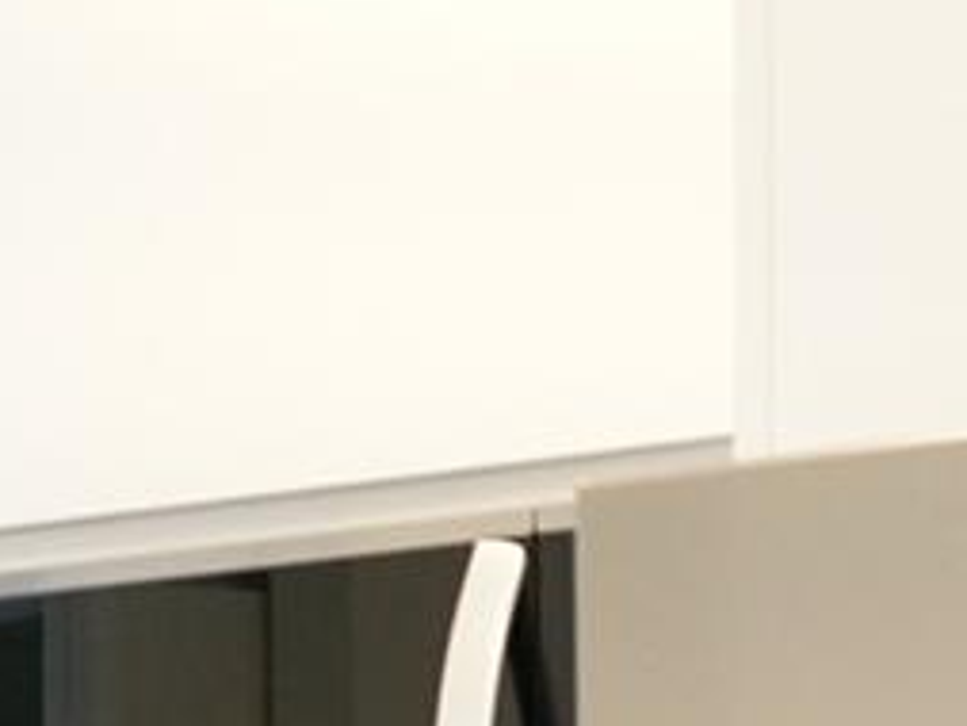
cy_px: 1884
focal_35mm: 170
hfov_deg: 11.6
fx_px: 4751
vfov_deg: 7.9
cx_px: 390
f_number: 3.5
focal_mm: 28
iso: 4000
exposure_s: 1/100
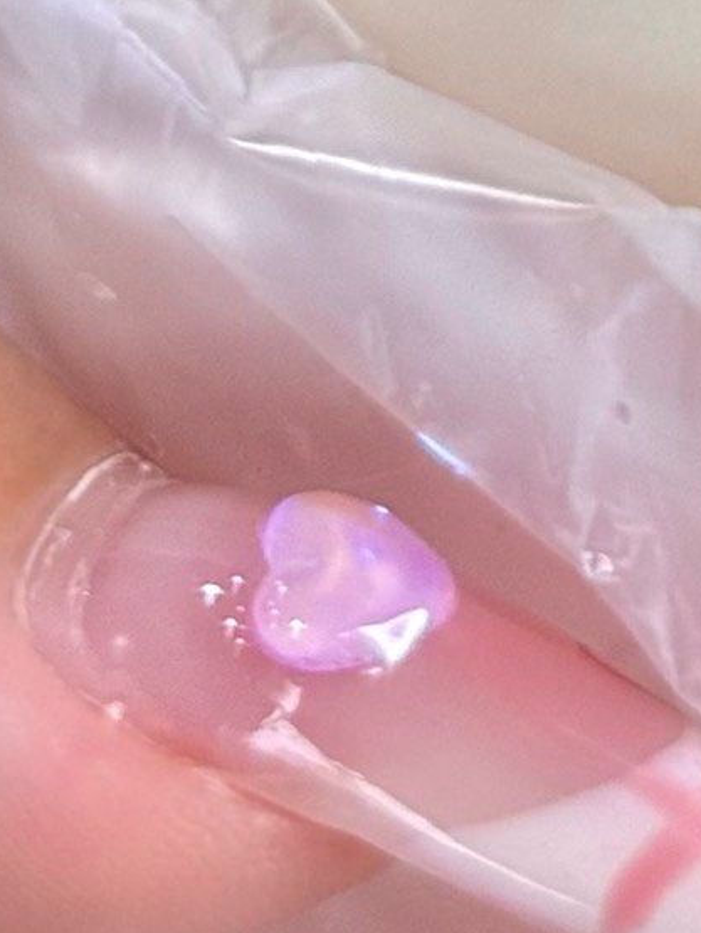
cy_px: -1125
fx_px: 6365
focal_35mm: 236
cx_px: 800
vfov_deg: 7.9
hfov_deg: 6.3
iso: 64
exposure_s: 1/50
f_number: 1.78
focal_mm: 6.76
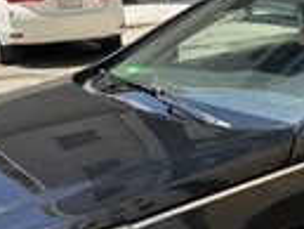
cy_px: 166
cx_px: 319
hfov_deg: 22.0
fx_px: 747
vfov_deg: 17.3
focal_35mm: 85
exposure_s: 1/1923
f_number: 1.78
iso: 80
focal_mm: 6.76
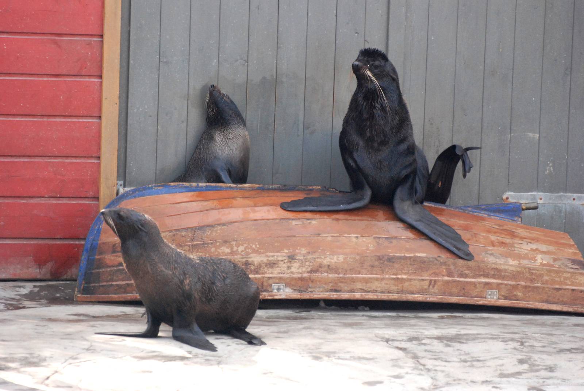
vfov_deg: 3.8
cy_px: 196
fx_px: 5847
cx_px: 292
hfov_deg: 5.7
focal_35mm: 360
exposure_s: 1/640
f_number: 5.3
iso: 1600
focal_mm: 240
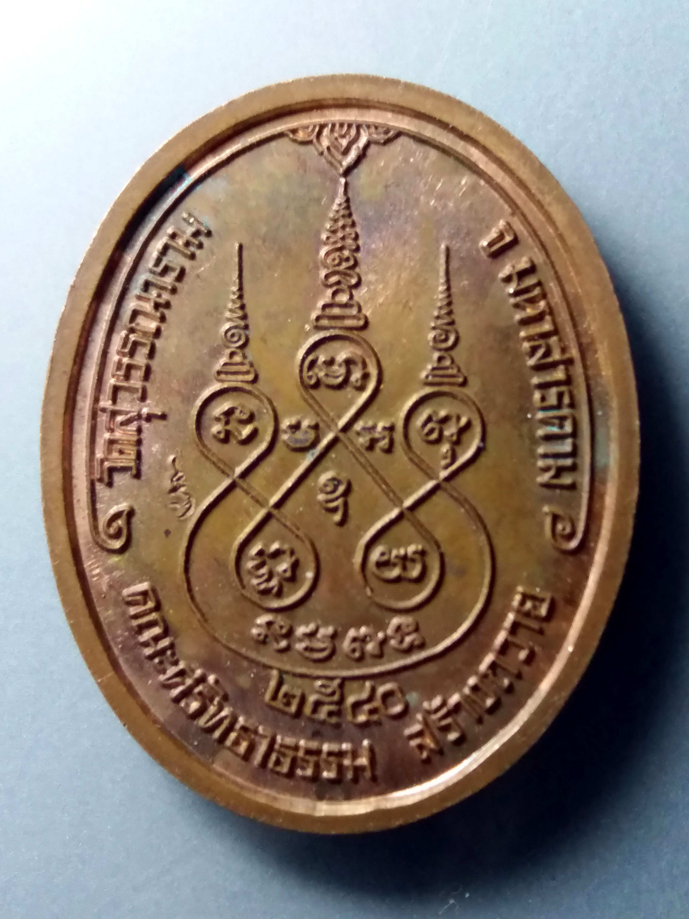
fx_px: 717
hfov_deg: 51.4
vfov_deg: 65.3
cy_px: 460
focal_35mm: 27
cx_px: 344
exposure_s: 1/33
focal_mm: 3.7
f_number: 1.9
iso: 200
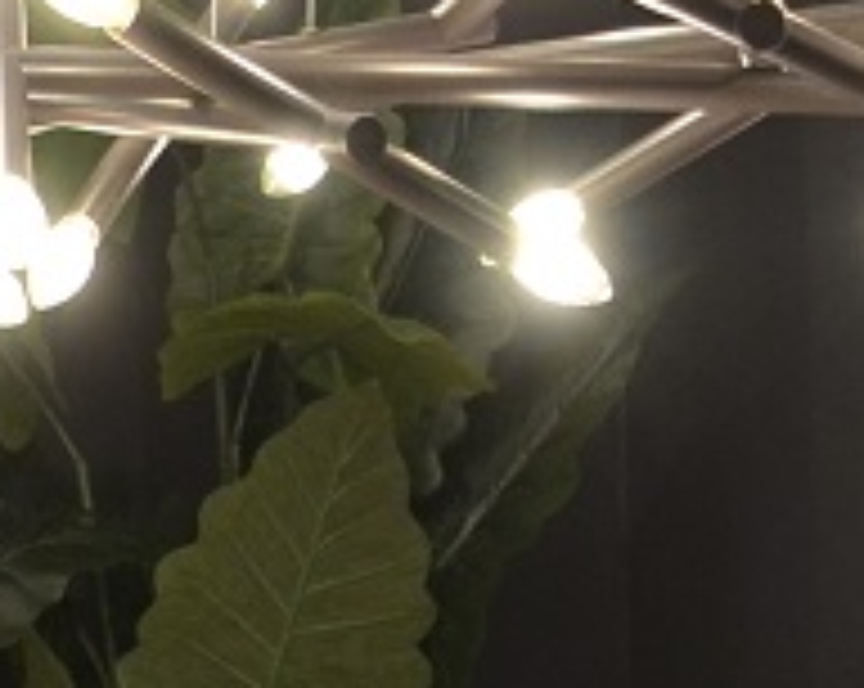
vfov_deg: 7.5
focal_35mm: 198
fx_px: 5055
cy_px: 1288
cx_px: 801
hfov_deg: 9.7
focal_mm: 18
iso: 450
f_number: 4
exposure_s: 1/60
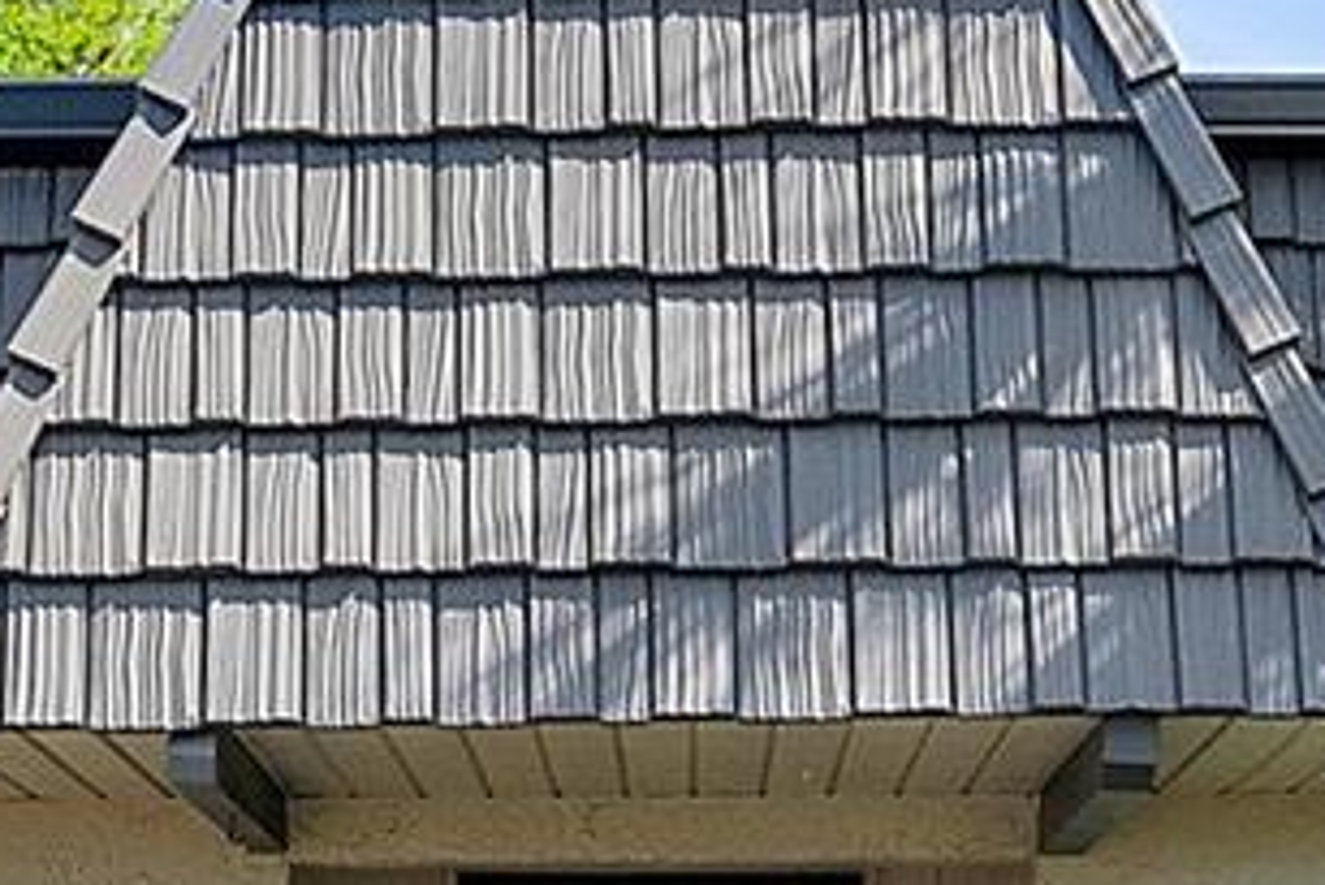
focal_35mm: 123
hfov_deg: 16.7
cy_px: 1239
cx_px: 699
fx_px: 4515
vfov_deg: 10.9
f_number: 10
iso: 1600
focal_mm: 23.5
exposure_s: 1/800
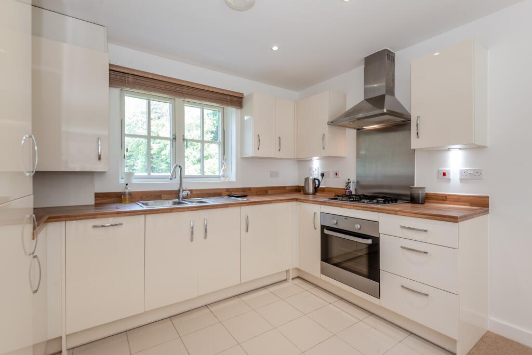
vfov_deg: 73.8
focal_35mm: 16
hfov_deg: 96.7
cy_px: 178
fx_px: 237
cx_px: 266
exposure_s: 1/8
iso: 200
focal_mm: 16
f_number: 7.1
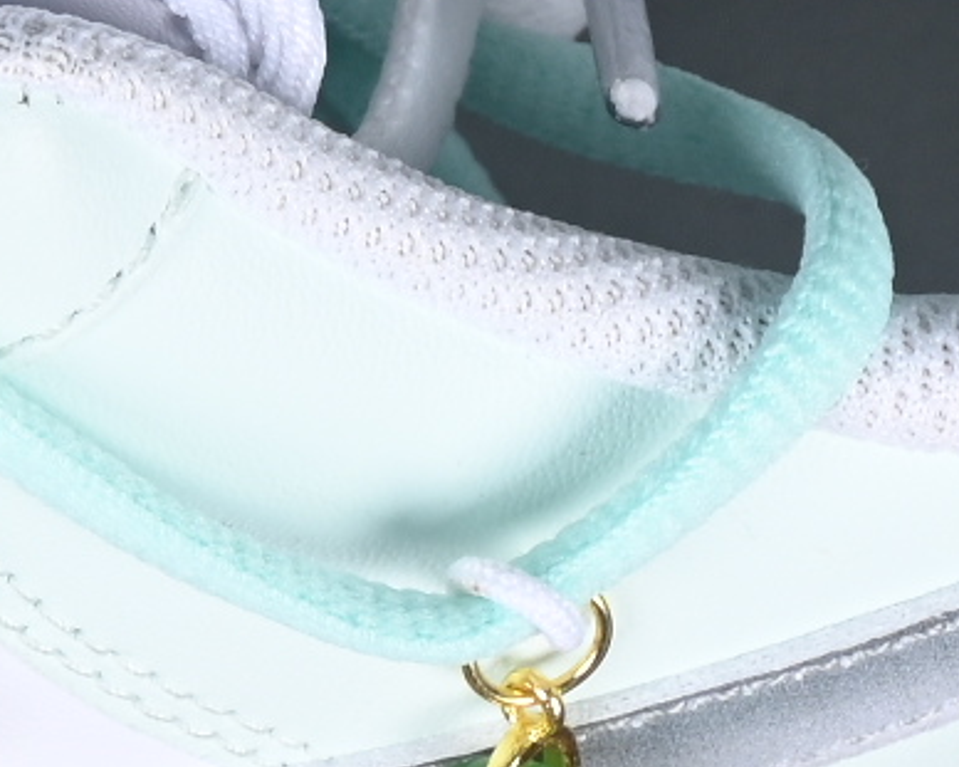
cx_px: -868
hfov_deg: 3.8
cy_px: -215
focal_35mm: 505
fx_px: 14326
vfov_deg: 3.1
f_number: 7.1
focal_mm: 50
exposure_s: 1/80
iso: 160
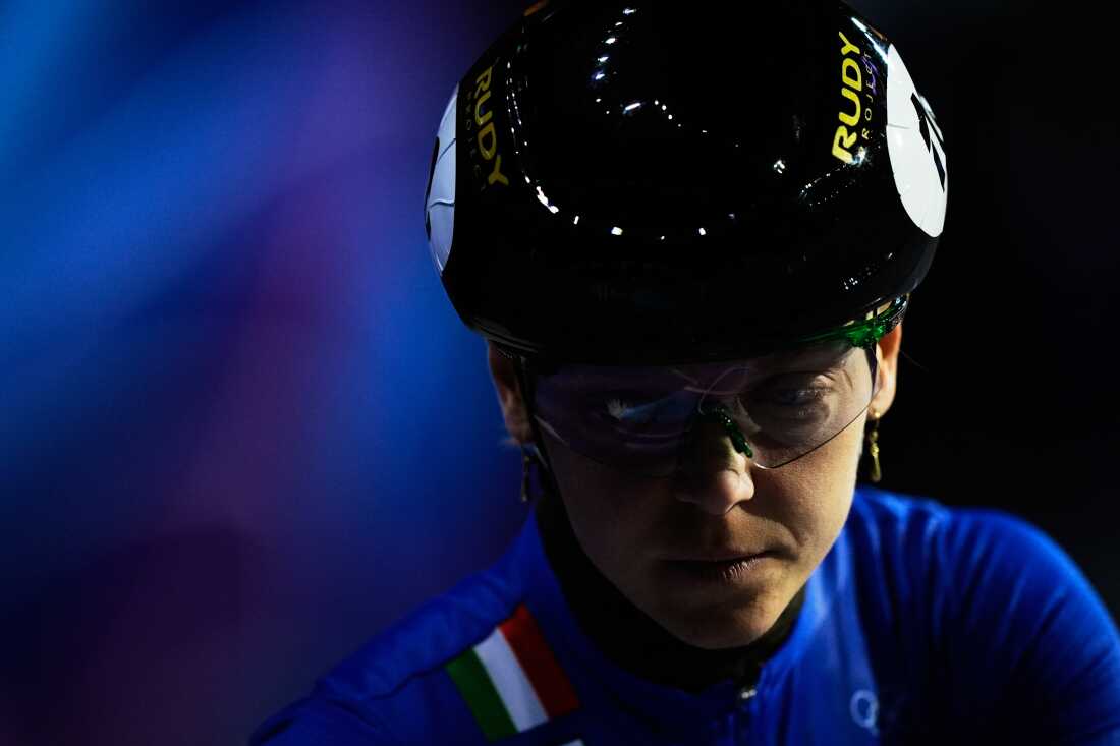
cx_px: 560
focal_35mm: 400
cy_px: 373
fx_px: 12442
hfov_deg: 5.2
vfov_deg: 3.4
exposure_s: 1/1600
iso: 2000
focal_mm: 400
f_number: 2.8
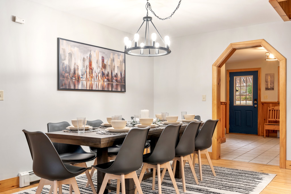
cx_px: 146
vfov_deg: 40.0
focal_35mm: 33
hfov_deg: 57.2
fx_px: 267
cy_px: 97
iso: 80
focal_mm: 33
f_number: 9
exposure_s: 2.5
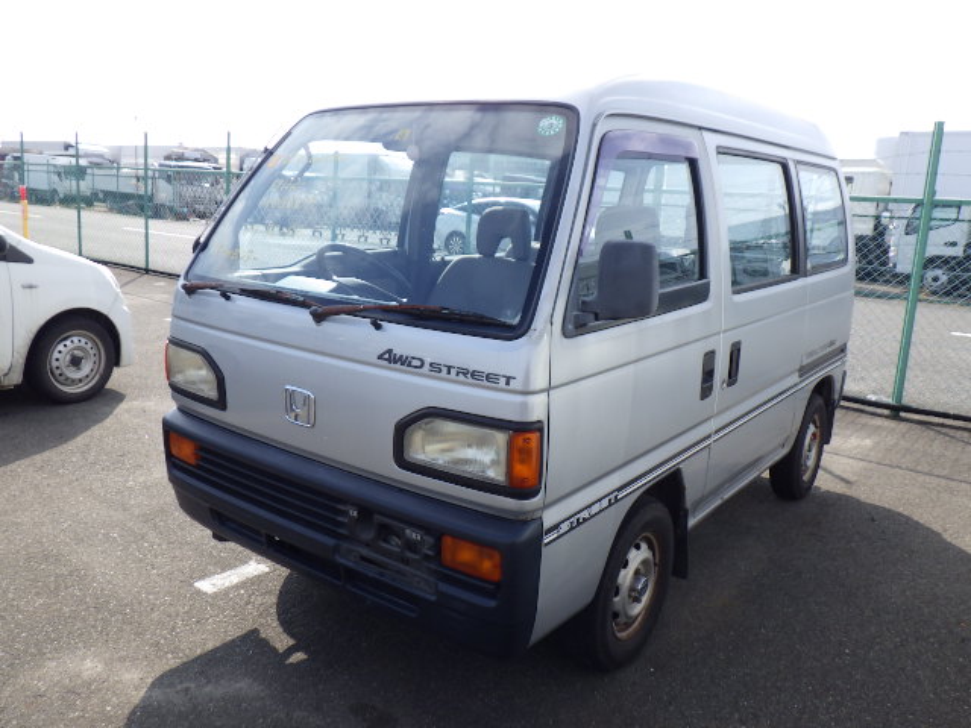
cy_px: 364
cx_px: 486
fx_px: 785
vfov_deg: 49.7
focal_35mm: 28
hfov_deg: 63.4
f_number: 4.2
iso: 125
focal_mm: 5
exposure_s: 1/500
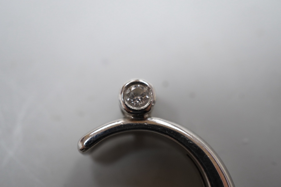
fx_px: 351
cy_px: 94
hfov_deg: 43.6
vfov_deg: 29.9
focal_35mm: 45
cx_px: 140
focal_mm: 30
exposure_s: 1/125
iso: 1250
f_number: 5
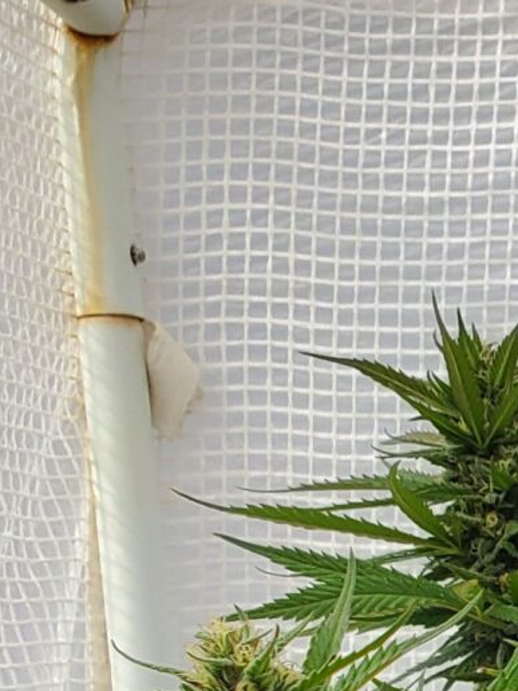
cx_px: 1209
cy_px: 1146
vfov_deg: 14.0
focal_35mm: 129
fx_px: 2574
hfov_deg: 10.1
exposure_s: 1/572
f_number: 2.4
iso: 50
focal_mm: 4.3
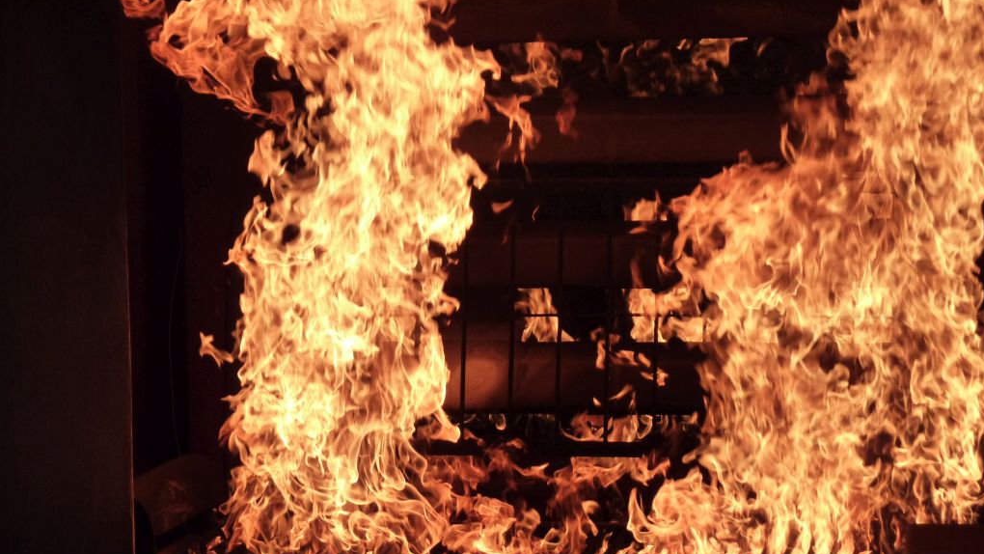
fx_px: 2740
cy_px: 367
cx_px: 493
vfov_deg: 11.5
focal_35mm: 105
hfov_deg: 20.4
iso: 200
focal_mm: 15.8
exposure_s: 1/400
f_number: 4.3
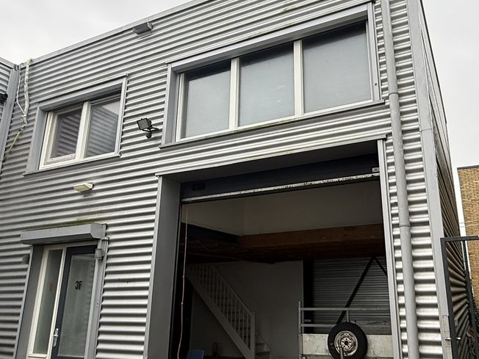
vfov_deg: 61.1
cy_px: 181
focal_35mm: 22
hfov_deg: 75.0
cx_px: 300
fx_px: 304
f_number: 2.2
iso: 64
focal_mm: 2.22
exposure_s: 1/127
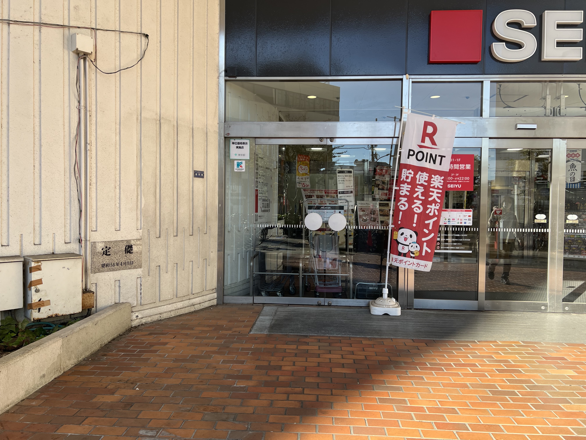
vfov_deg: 53.1
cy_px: 220
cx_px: 293
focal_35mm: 26
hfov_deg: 67.3
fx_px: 440
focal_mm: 5.7
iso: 50
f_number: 1.5
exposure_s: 1/957
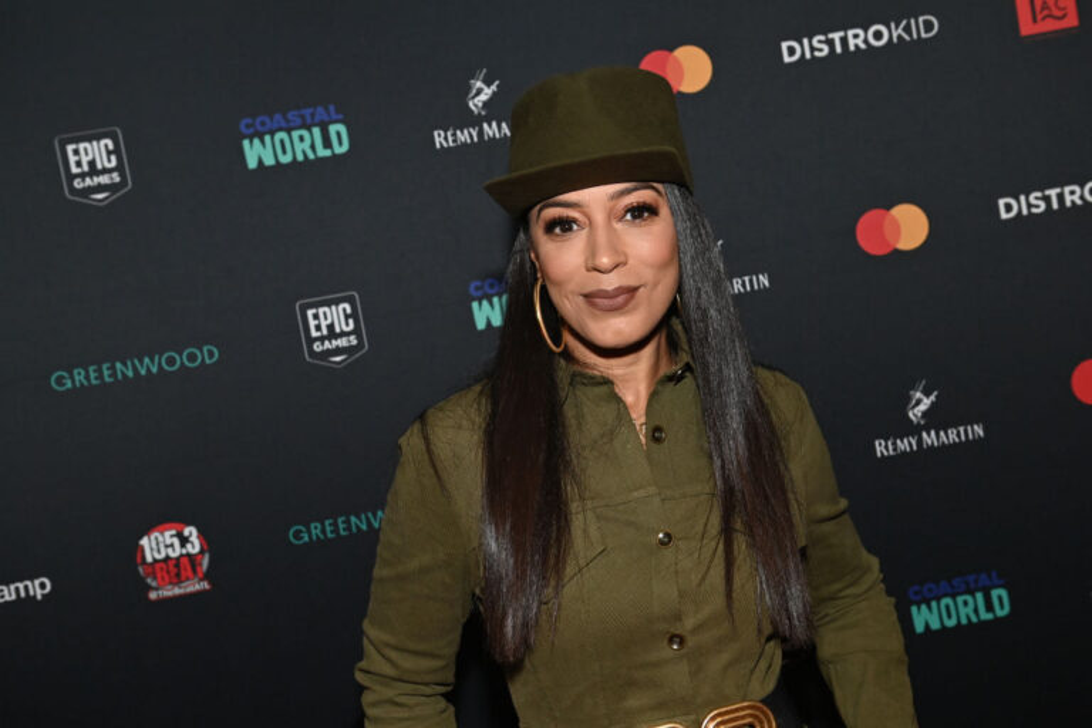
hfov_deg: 38.2
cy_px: 364
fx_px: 1577
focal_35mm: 52
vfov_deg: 26.0
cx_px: 546
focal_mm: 52
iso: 1000
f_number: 5.6
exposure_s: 1/250
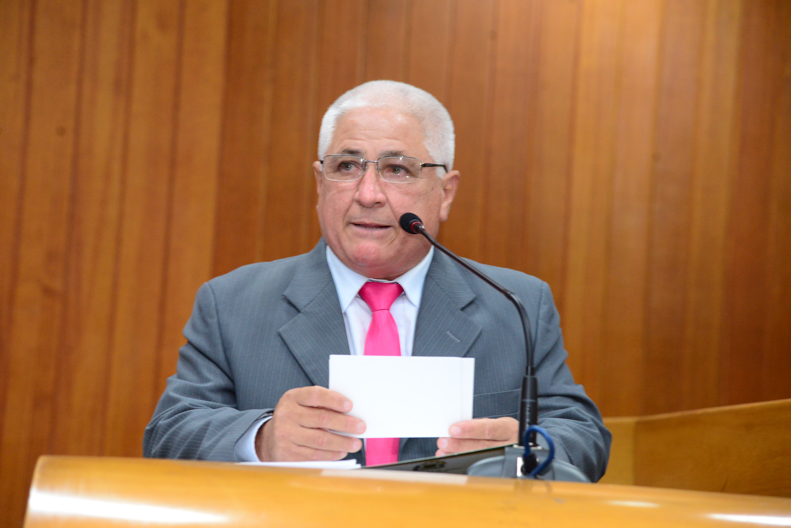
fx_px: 2638
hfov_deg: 17.1
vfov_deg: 11.4
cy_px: 264
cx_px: 396
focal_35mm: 120
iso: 2500
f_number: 4.5
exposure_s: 1/60
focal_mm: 120
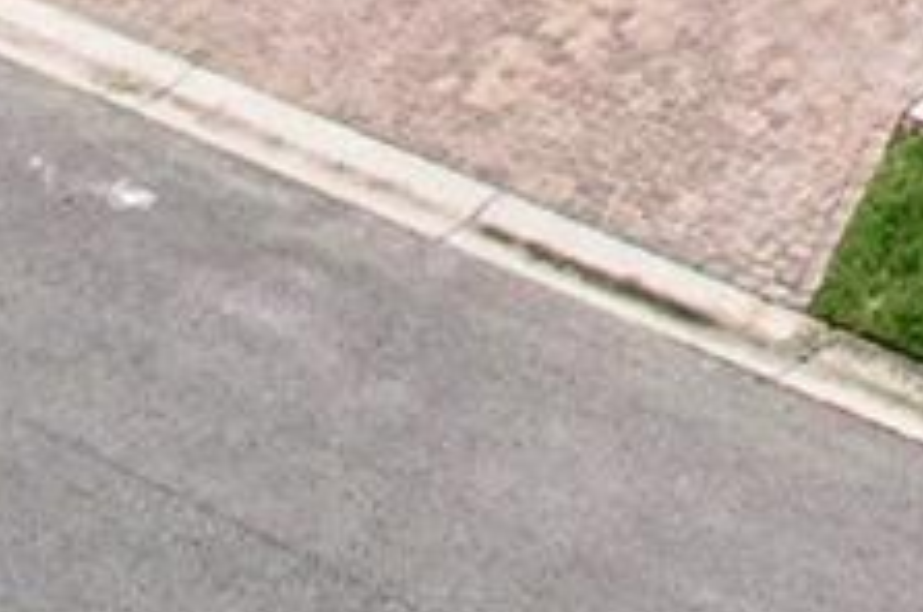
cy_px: -1518
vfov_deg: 7.2
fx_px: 4045
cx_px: 1436
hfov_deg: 12.3
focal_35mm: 158
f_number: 2.8
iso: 100
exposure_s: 1/4000
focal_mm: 8.4
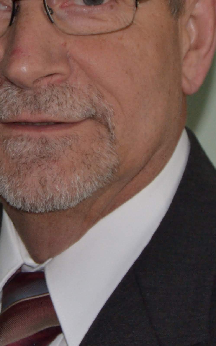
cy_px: 63
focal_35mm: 221
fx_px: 2082
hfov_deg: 5.9
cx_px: 28
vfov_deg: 9.5
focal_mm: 50
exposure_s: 1/60
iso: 800
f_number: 5.6
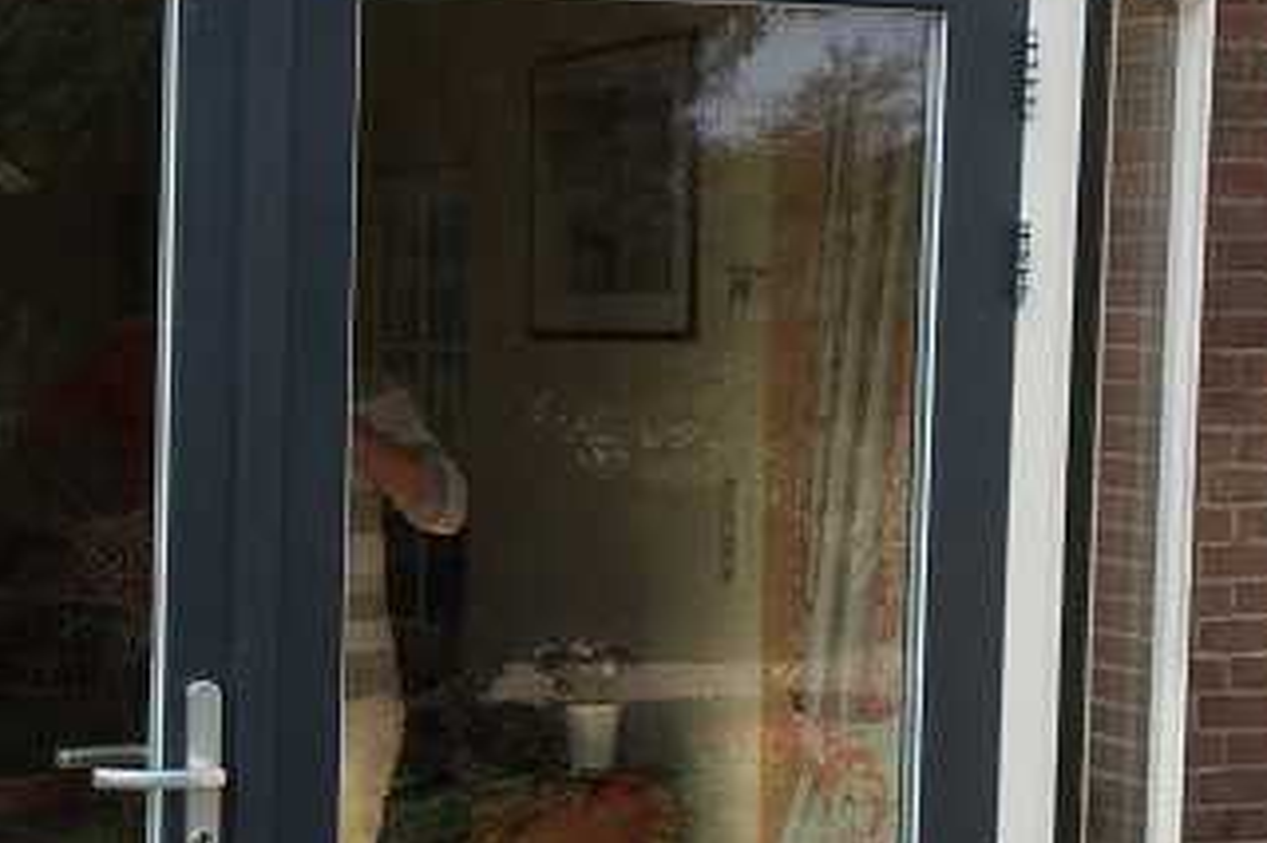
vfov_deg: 17.7
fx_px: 2708
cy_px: 479
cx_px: 131
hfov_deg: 25.5
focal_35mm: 77
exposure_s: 1/842
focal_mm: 4.15
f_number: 2.2
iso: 32
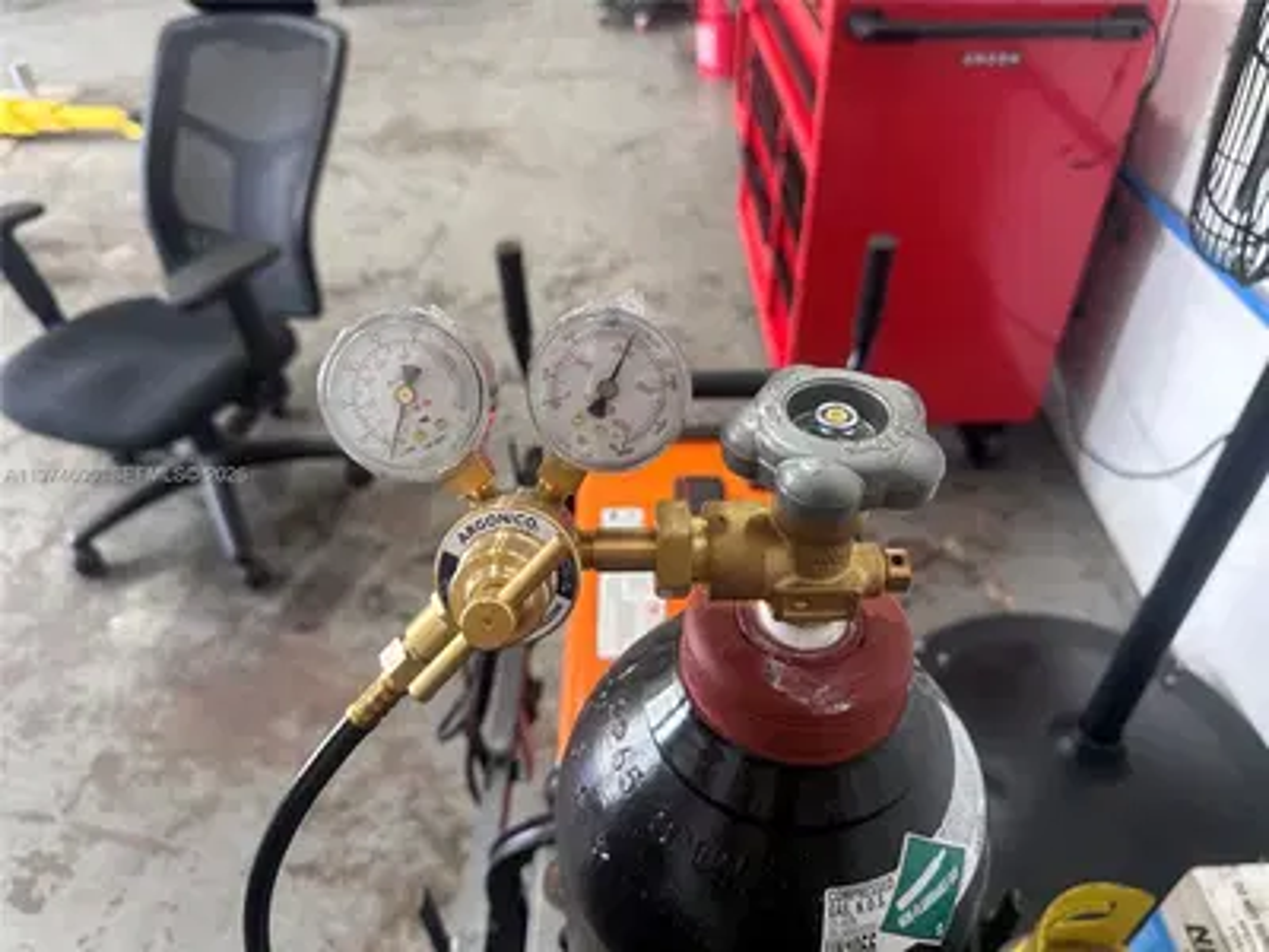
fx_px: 880
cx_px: 634
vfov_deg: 56.8
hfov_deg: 71.6
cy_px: 476
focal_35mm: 24
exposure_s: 1/120
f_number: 1.78
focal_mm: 6.86
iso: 160
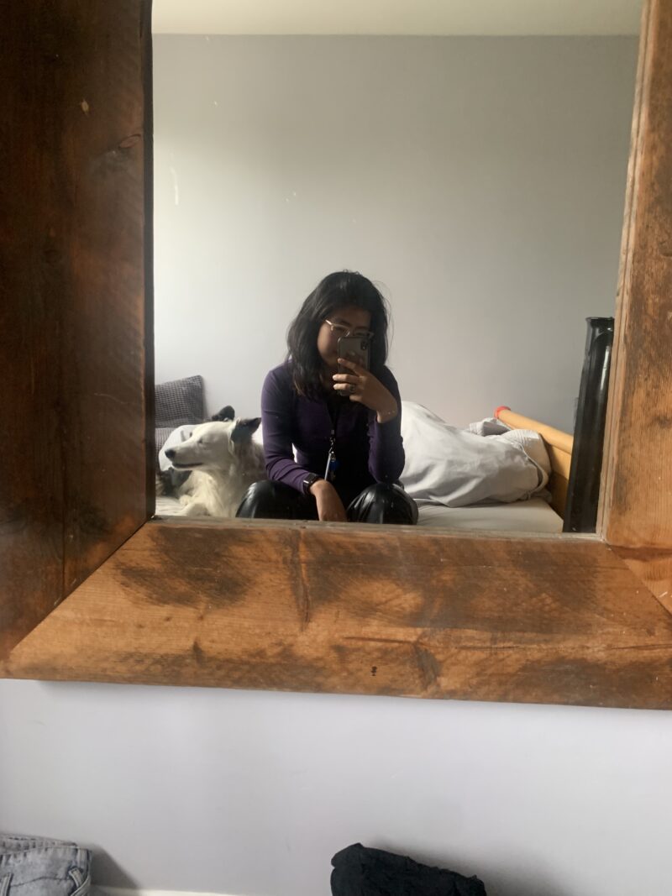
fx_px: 673
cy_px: 448
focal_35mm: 26
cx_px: 336
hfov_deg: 53.1
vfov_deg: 67.3
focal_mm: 4.25
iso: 200
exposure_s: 1/60
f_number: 1.8
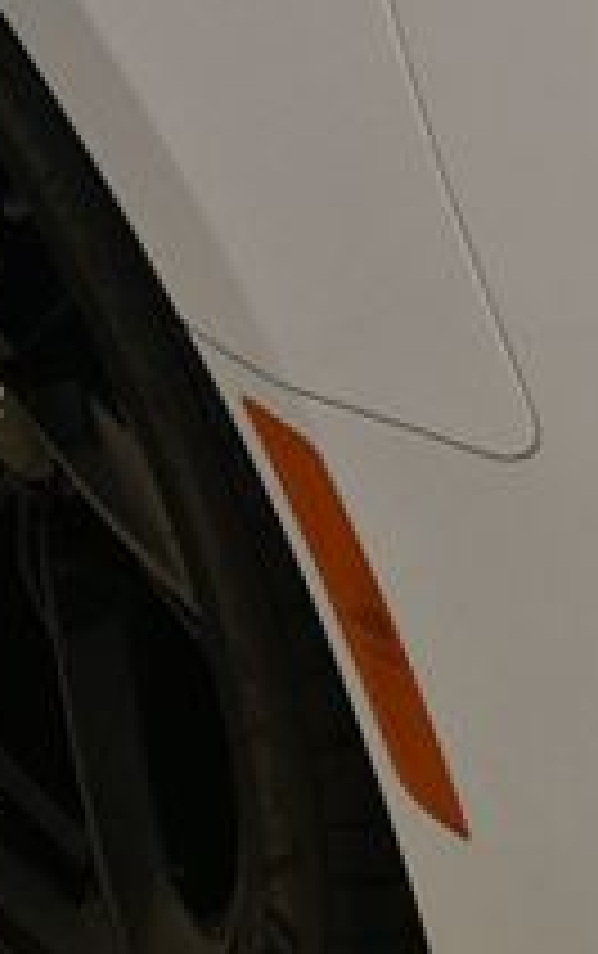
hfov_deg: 10.0
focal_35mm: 123
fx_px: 3199
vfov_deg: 16.9
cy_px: 518
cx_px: 1156
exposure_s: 1/200
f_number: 4
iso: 800
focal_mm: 27
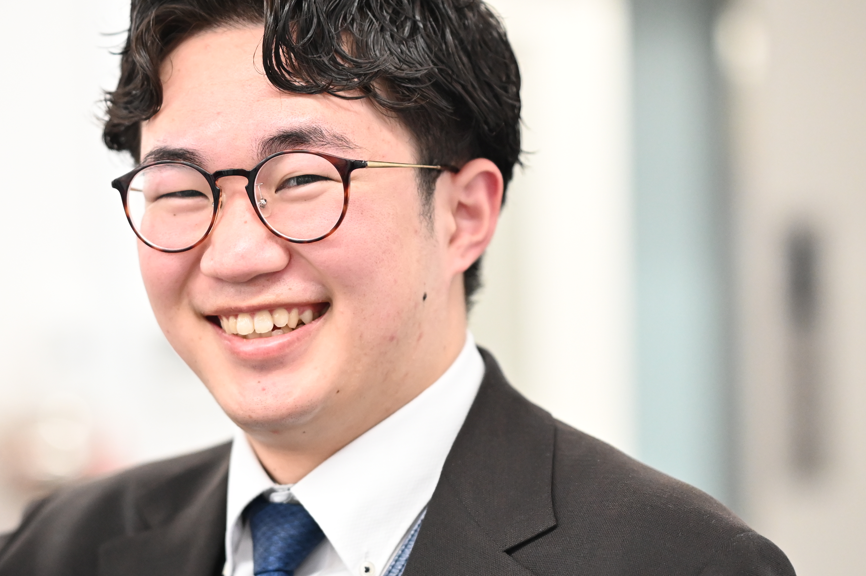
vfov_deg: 9.0
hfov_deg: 13.4
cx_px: 279
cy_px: 374
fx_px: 3678
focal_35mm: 153
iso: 3200
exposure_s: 1/2000
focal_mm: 85
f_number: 1.8
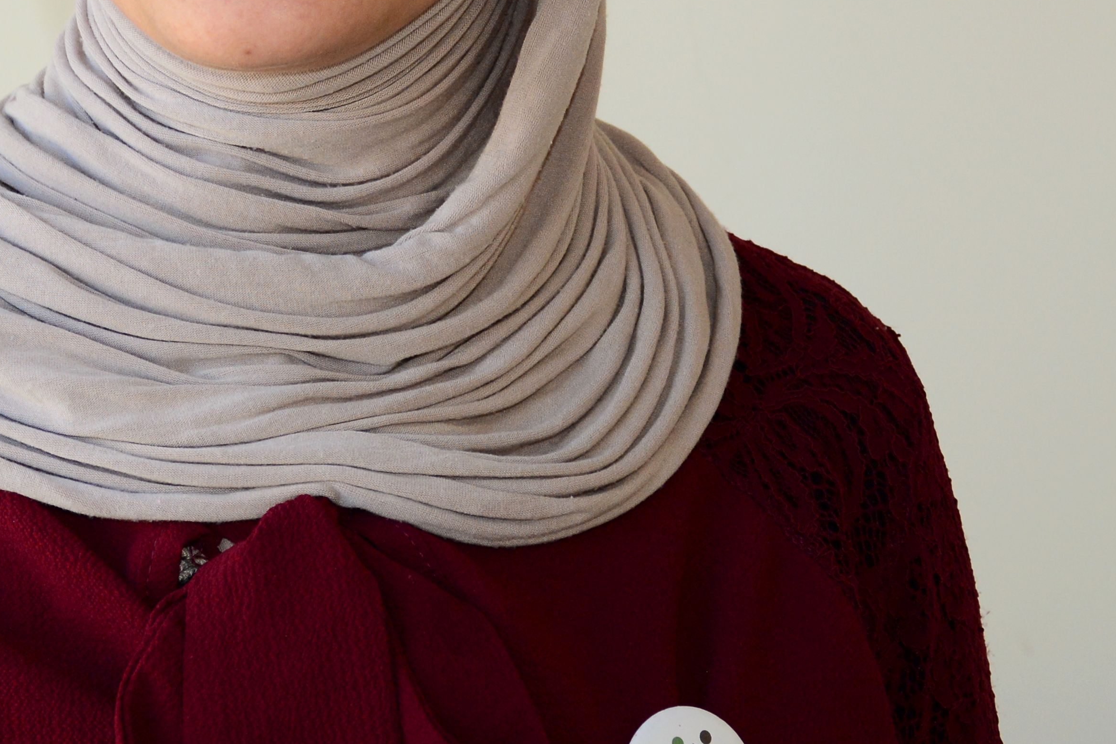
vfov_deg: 13.6
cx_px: 54
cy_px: 161
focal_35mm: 100
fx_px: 3100
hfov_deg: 19.9
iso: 400
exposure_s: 1/200
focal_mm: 26
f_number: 4
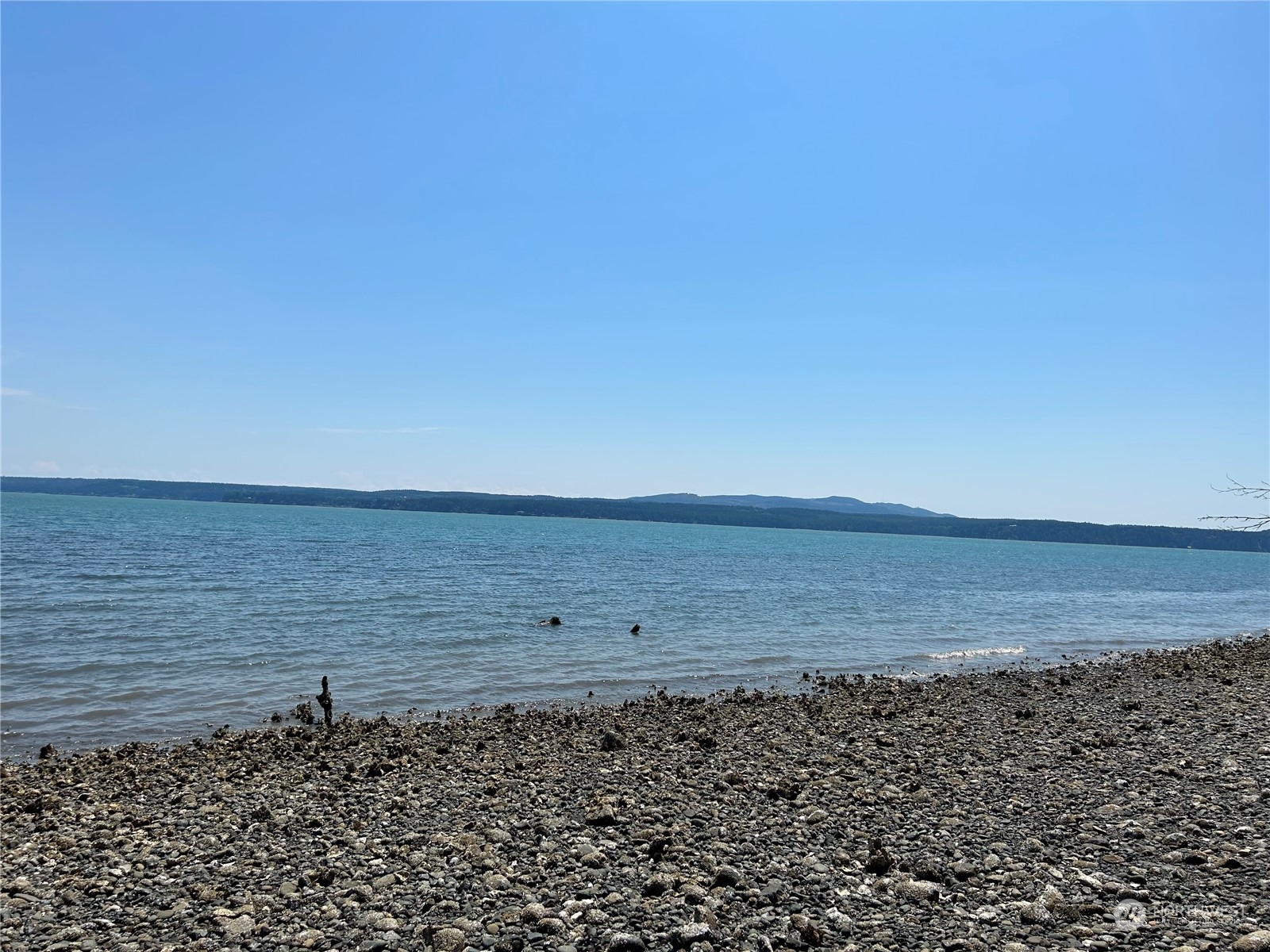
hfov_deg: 67.3
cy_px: 476
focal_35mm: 26
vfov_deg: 53.1
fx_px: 954
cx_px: 635
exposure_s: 1/8000
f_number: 1.5
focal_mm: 5.7
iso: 50
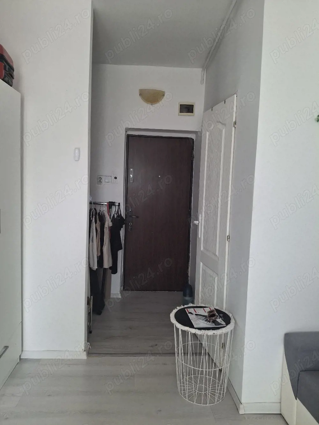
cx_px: 160
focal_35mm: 25
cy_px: 212
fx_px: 307
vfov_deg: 69.4
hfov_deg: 54.9
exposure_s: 1/100
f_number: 1.8
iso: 50
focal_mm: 4.69
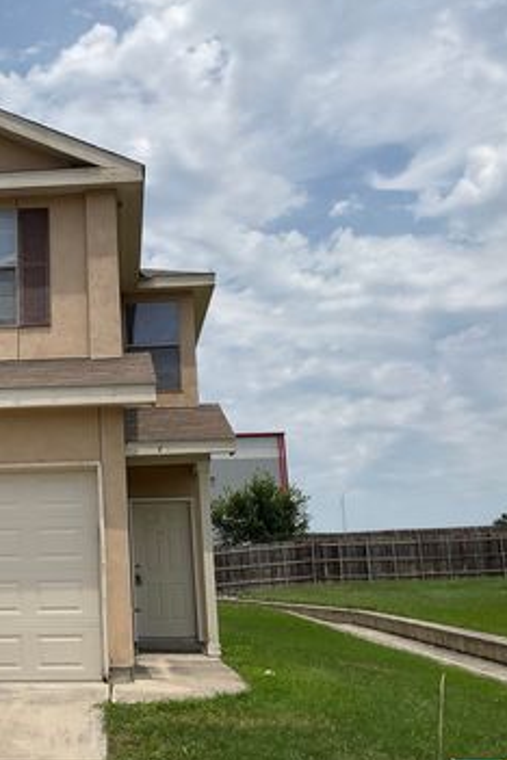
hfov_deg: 29.9
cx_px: 52
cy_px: 380
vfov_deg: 45.4
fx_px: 908
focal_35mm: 43
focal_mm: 3
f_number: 1.8
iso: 20
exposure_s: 1/3788
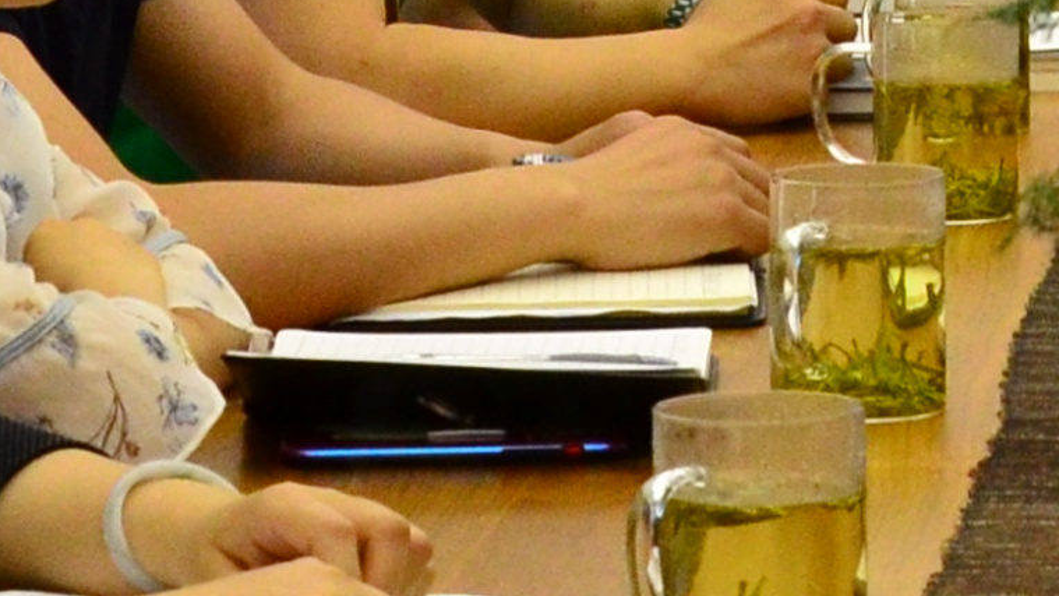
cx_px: 1295
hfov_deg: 8.8
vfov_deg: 5.0
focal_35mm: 243
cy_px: -329
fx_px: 6824
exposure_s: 1/320
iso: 800
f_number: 7.1
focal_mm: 26
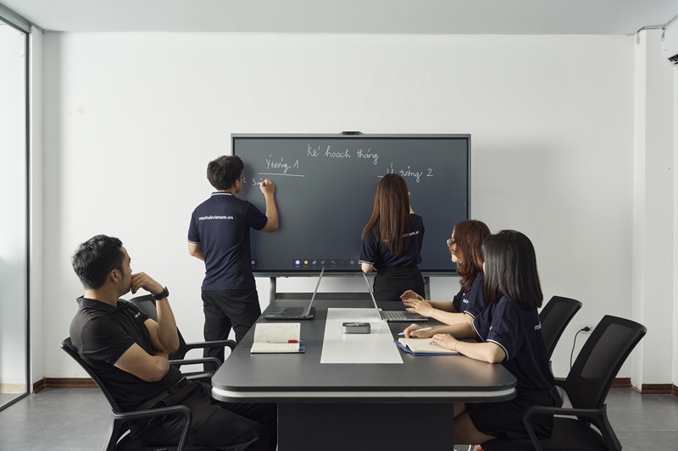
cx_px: 339
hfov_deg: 51.9
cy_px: 226
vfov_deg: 35.9
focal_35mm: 37
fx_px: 697
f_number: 5.6
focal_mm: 37
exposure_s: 1/160
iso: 400
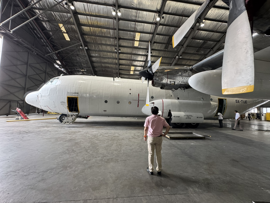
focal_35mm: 14
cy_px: 102
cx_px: 135
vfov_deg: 85.7
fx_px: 109
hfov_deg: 102.1
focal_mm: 2.22
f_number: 2.2
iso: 200
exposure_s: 1/50
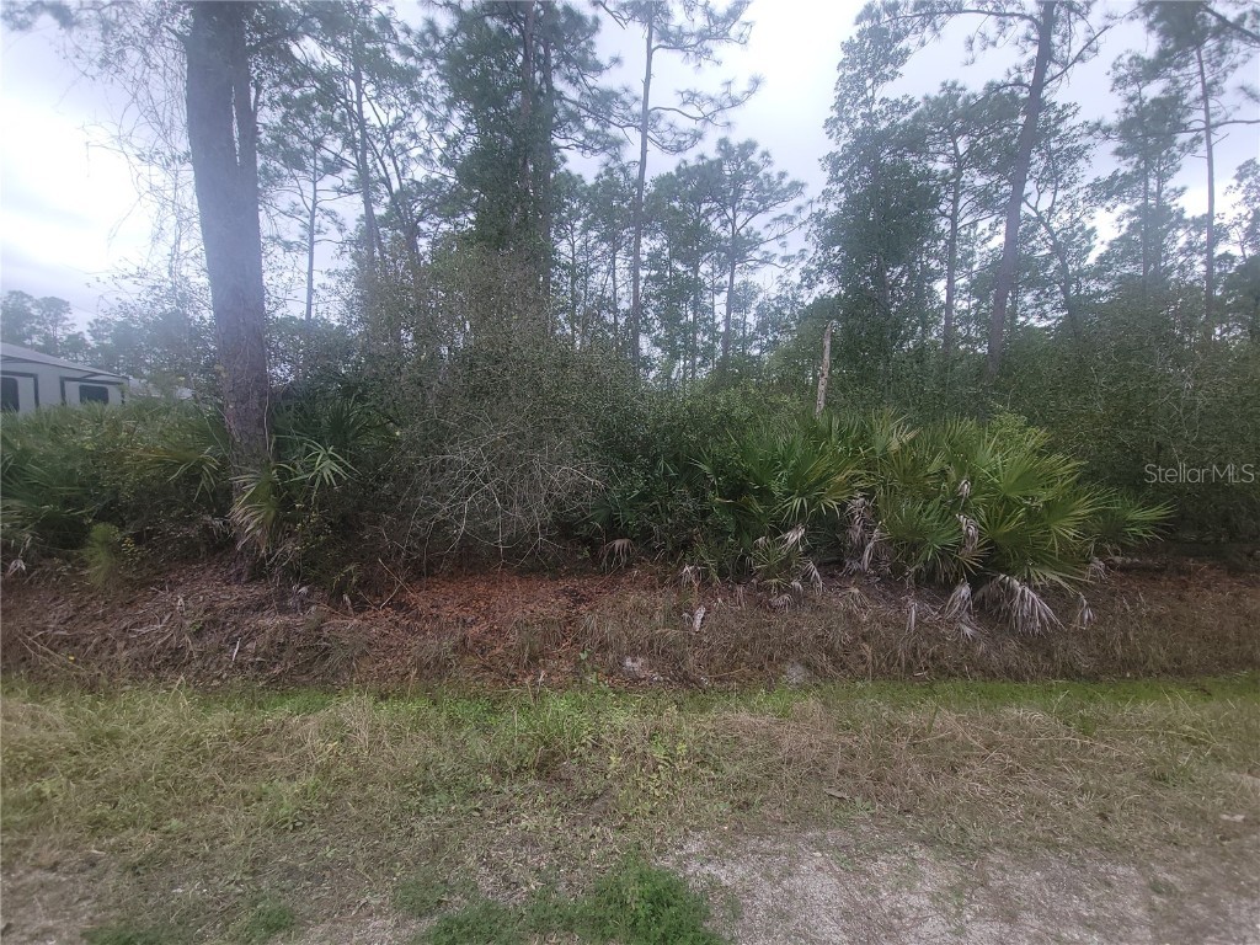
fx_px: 473
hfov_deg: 106.2
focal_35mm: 13
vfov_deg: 89.9
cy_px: 472
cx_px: 630
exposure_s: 1/173
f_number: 2.2
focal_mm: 2.2
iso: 50
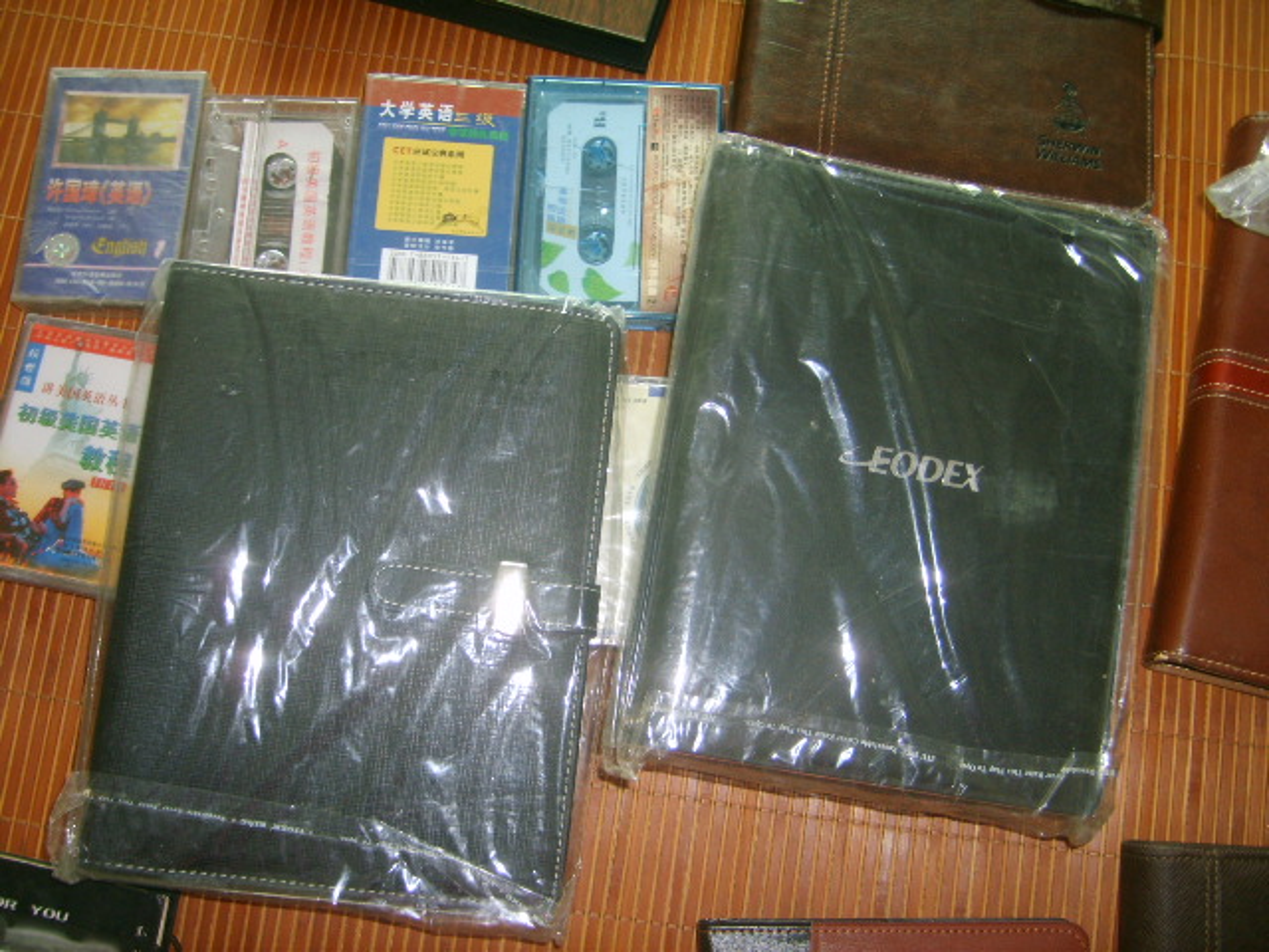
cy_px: 476
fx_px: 1283
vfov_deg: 40.7
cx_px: 634
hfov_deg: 52.6
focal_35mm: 35
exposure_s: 1/30
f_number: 2.8
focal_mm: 5.8
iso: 100
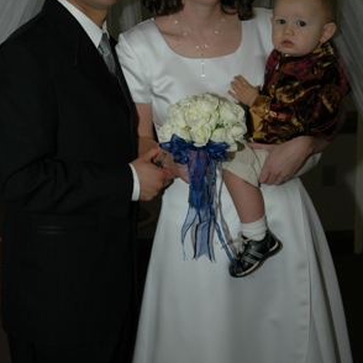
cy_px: 123
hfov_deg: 26.1
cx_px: 182
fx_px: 783
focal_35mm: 66
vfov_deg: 26.0
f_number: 4.2
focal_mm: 34
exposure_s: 1/60
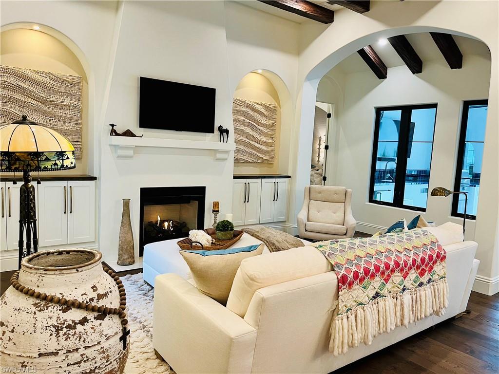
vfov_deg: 53.1
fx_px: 375
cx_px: 250
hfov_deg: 67.3
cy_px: 187
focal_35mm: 26
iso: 125
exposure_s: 1/60
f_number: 1.6
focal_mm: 5.1
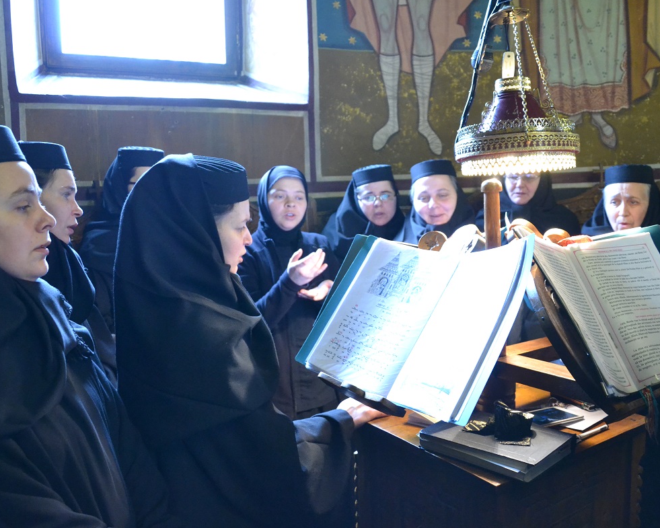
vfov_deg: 47.1
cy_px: 262
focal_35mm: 31
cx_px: 345
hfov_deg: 57.2
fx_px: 606
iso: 3200
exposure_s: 1/40
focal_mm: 18
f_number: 3.5
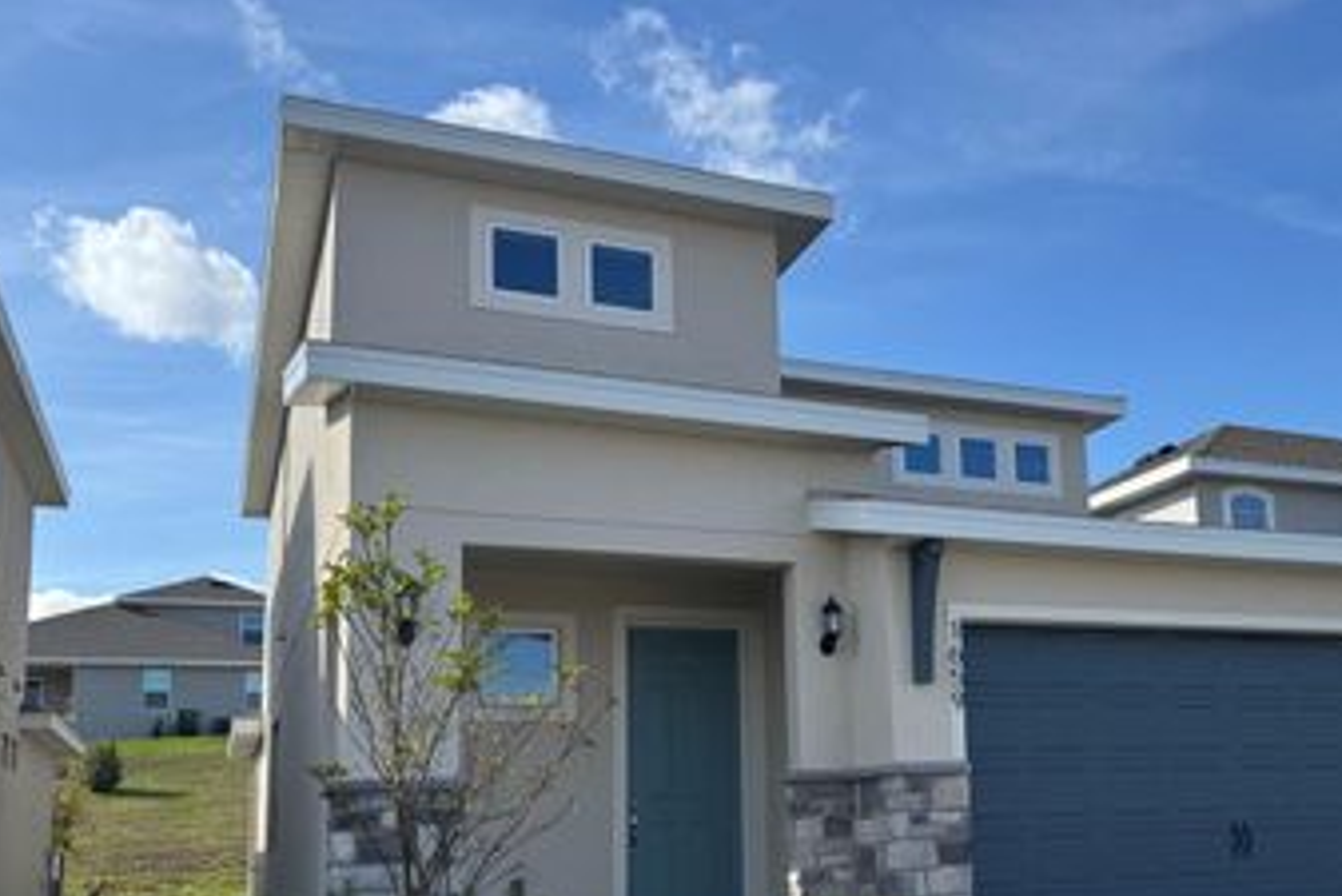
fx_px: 1380
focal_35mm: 37
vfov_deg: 35.6
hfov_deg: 50.9
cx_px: 900
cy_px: 611
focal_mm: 6.76
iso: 80
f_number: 1.78
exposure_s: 1/4049
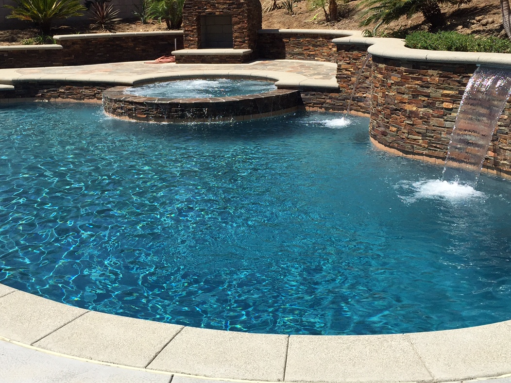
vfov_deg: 31.8
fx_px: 664
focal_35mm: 45
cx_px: 249
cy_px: 113
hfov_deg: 42.1
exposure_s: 1/2326
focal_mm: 4.15
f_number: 2.2
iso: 32
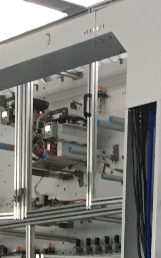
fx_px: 996
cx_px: 189
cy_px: 431
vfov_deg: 13.5
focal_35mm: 142
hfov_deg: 9.1
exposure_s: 1/33
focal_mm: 4.15
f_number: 2.2
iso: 160
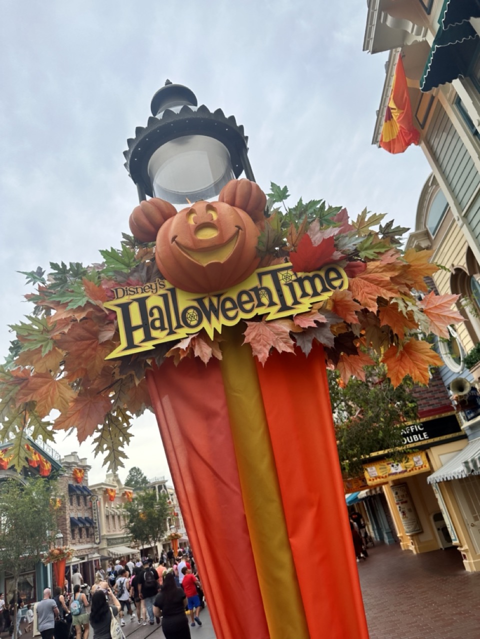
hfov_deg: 56.8
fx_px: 444
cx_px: 240
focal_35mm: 24
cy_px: 320
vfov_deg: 71.6
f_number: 1.78
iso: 80
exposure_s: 1/1272
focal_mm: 6.86
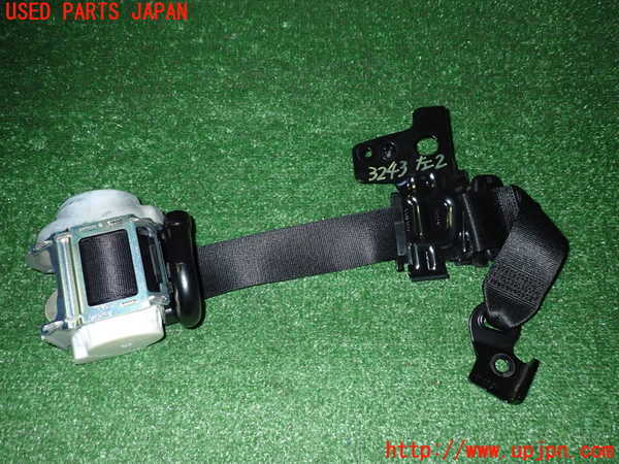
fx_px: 536
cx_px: 310
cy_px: 232
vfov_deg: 46.8
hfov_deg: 60.0
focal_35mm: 30
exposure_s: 1/30
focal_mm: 5.4
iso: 500
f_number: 6.3
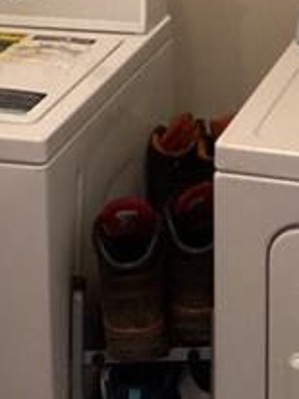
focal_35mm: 115
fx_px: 1326
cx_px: 150
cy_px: -212
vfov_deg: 15.7
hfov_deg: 12.9
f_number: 2.4
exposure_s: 1/30
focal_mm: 3.3
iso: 400
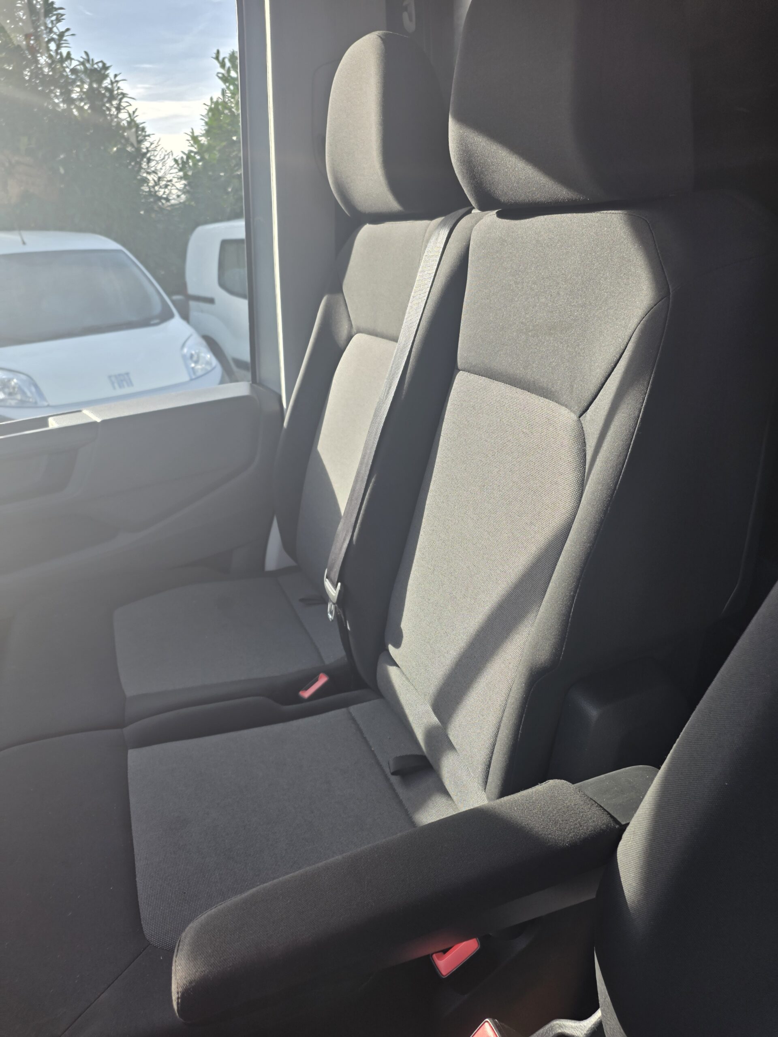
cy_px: 518
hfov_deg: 58.9
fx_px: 689
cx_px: 389
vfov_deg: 73.9
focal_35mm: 23
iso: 32
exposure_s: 1/359
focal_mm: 6.25
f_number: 1.7
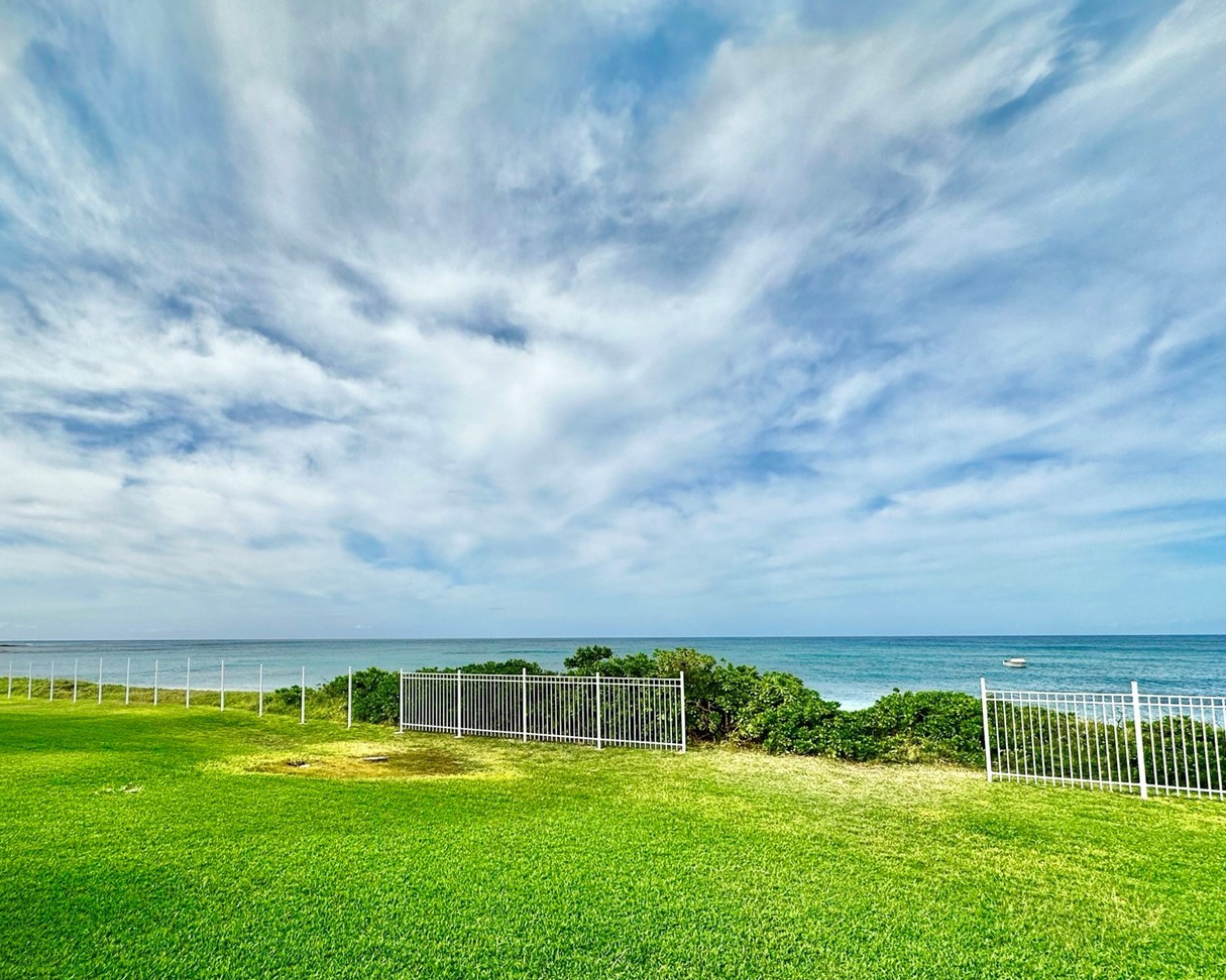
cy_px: 581
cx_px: 498
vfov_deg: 73.1
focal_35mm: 18
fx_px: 653
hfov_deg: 85.4
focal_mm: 2.22
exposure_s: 1/3205
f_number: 2.2
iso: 50
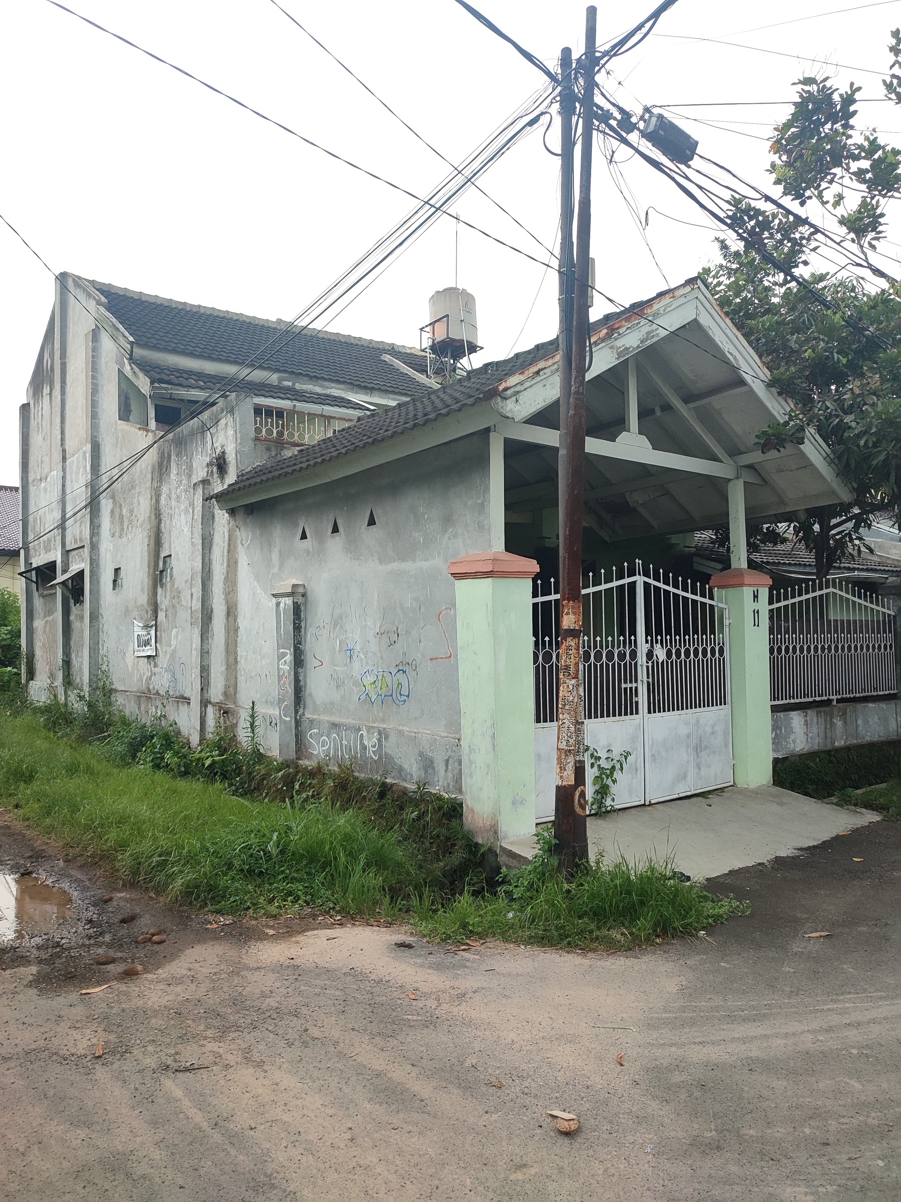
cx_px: 450
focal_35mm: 25
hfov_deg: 54.9
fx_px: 868
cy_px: 601
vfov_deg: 69.4
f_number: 1.9
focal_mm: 6.04
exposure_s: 1/800
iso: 2000
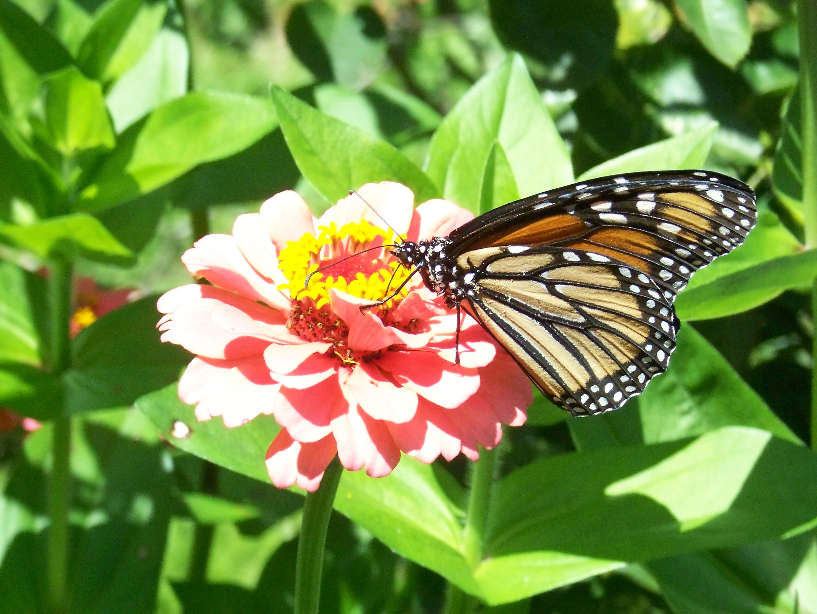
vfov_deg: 11.4
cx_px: 408
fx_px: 3070
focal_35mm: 130
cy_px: 307
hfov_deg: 15.2
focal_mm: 21.5
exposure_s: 1/1000
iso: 320
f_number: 4.8
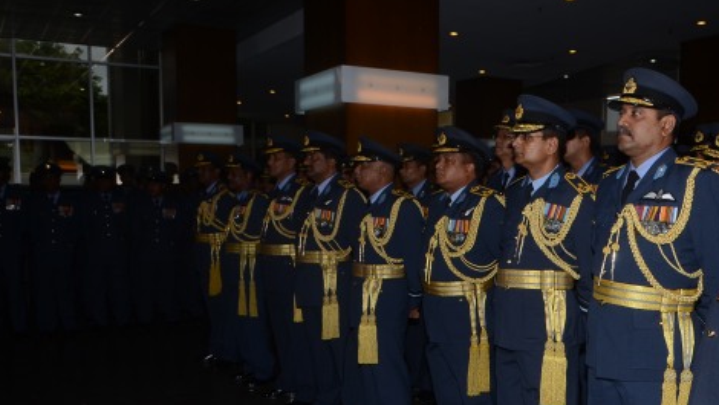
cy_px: 262
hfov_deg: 50.2
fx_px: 763
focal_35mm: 40
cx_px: 425
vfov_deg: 29.6
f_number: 7.1
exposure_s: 1/200
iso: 250
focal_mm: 20
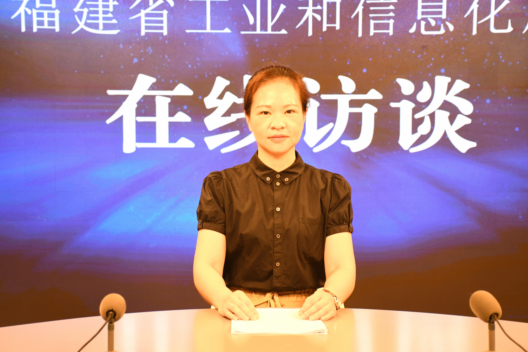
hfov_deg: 30.1
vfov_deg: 20.3
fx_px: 983
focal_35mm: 67
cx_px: 264
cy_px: 176
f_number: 5
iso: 1250
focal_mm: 45
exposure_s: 1/100
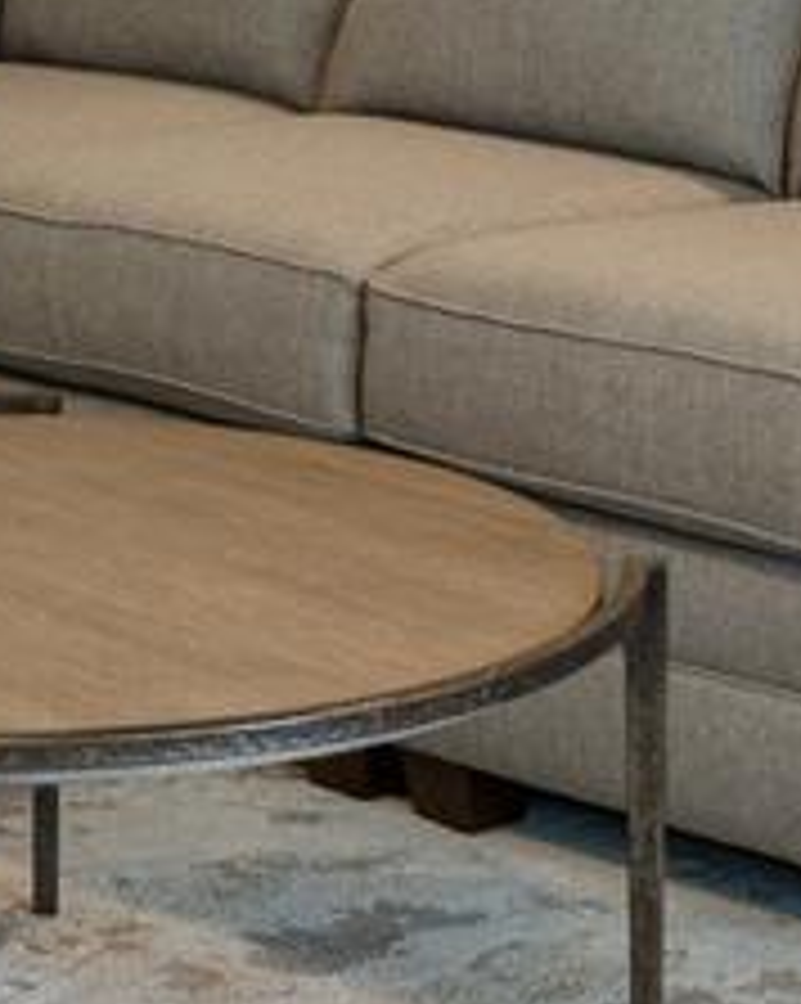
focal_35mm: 138
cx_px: 225
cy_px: -335
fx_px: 4095
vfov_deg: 13.4
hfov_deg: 11.2
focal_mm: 16
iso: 400
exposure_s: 1/2.5
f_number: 8
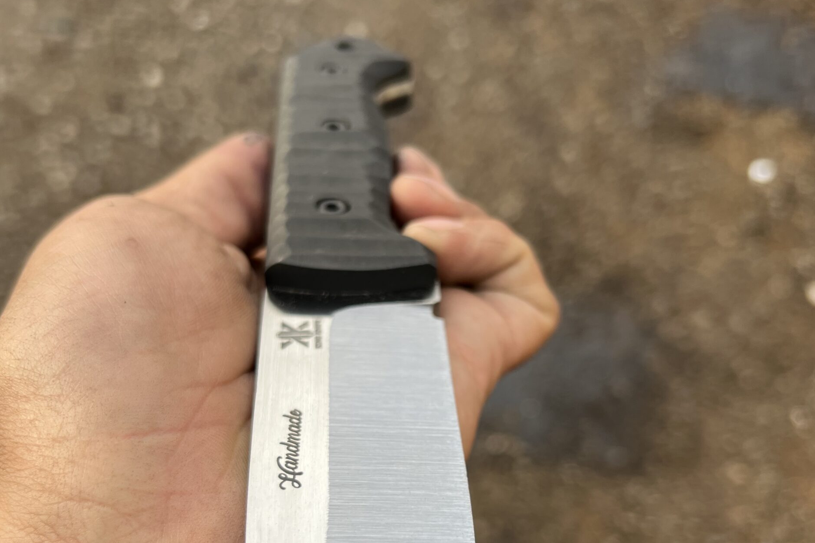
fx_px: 838
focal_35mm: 37
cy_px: 413
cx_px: 403
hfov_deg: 51.9
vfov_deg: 35.1
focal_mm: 5.7
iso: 40
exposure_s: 1/121
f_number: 1.5
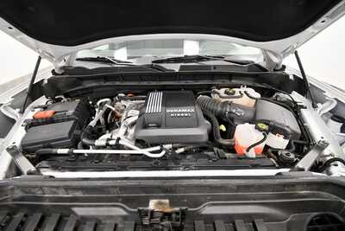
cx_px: 172
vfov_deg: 77.4
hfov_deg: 100.4
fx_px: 144
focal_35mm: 15
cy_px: 116
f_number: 4.5
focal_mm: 10
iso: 2000
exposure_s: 1/125
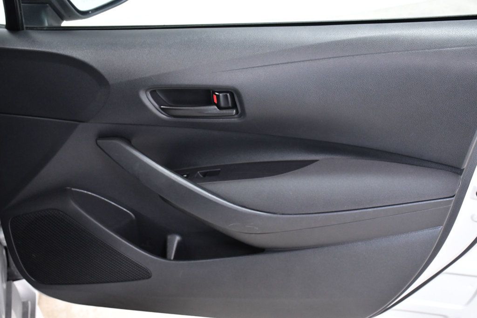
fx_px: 755
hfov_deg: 35.1
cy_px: 159
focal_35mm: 57
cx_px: 238
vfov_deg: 23.8
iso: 2500
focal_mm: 38
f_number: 5
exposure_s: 1/100
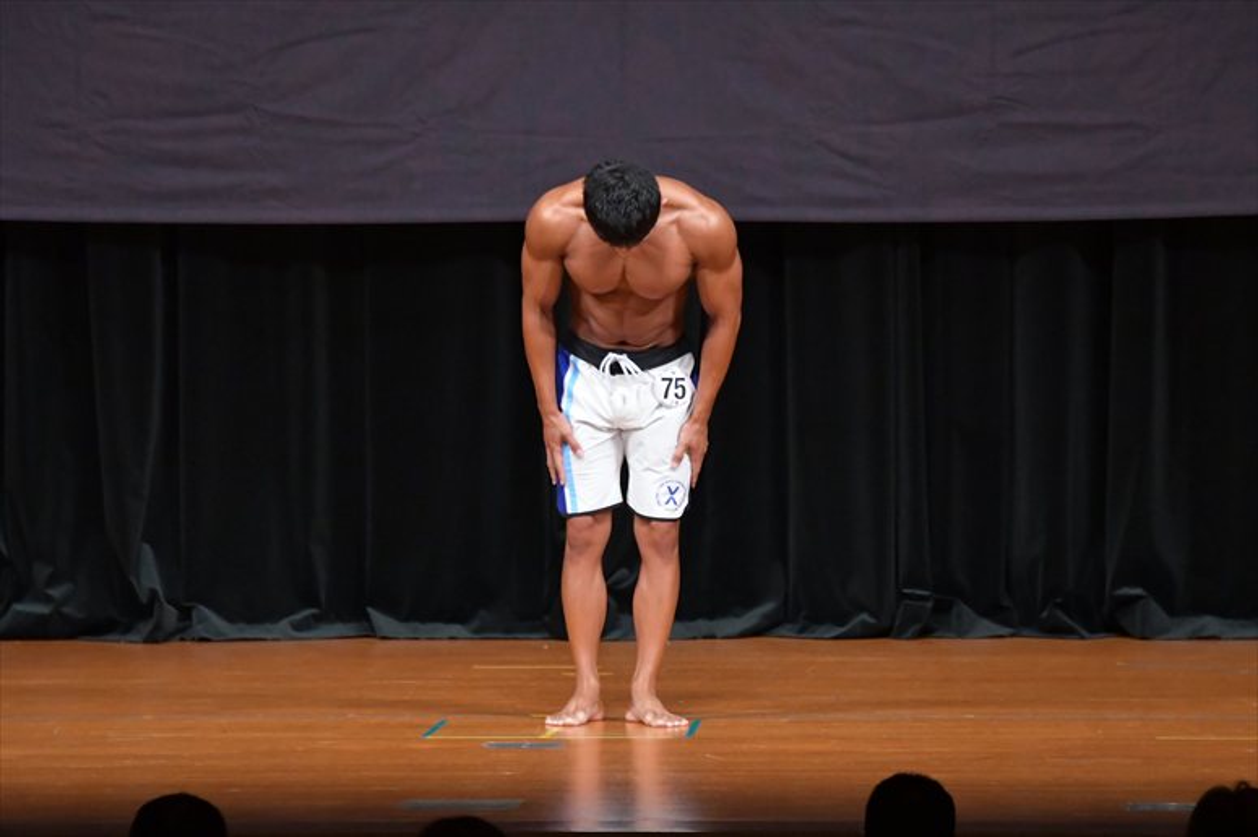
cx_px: 629
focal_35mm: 285
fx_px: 9954
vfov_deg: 4.8
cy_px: 418
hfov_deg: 7.2
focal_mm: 190
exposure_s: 1/400
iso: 5000
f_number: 5.6
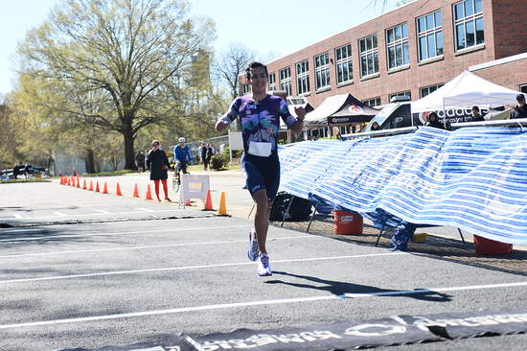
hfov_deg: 28.9
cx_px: 264
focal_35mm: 70
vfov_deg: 19.4
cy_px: 176
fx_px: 1024
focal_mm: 70
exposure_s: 1/1250
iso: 200
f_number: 3.5
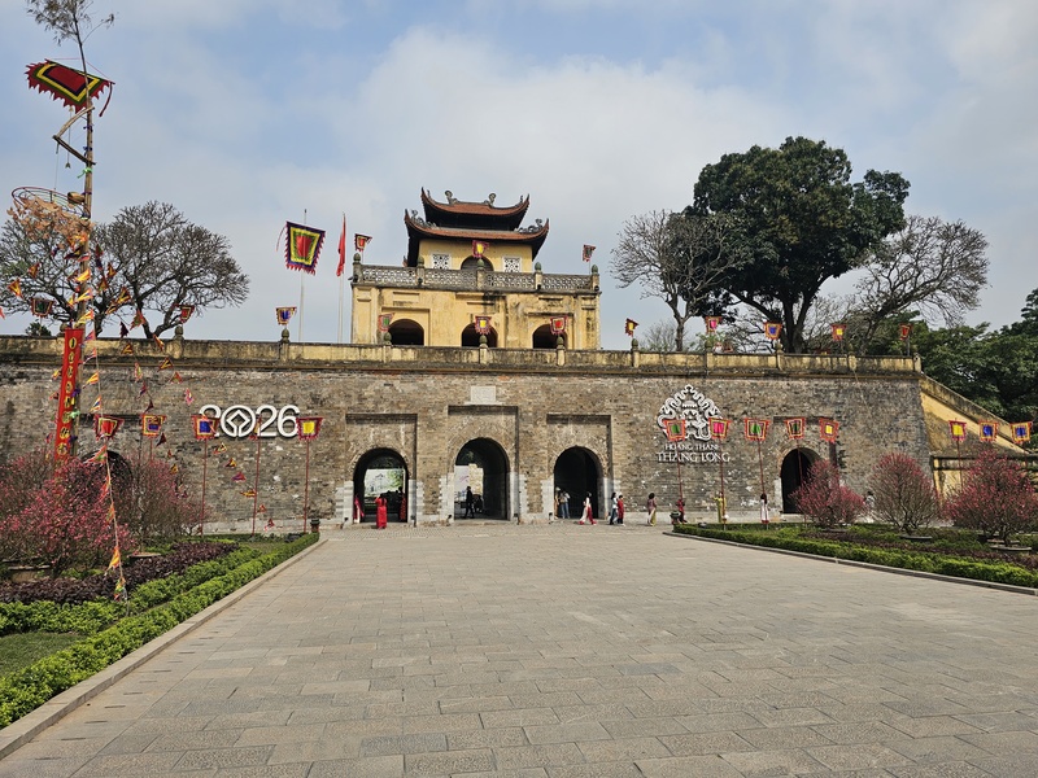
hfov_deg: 73.9
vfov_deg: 58.9
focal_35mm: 23
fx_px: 690
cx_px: 519
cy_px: 389
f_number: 1.7
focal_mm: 6.3
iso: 10
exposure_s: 1/1497
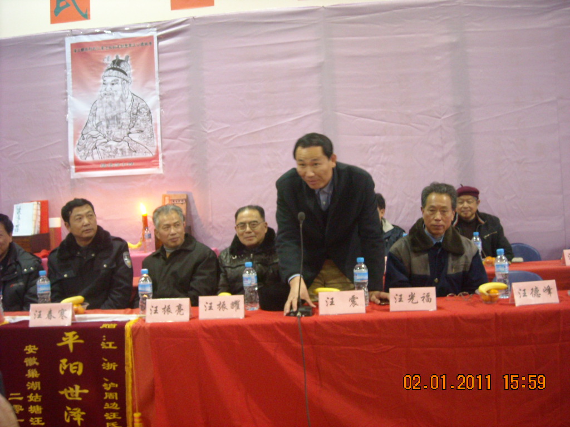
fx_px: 576
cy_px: 214
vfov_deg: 40.7
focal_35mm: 35
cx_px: 285
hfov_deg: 52.6
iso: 400
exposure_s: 1/8
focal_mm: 5.7
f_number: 2.8
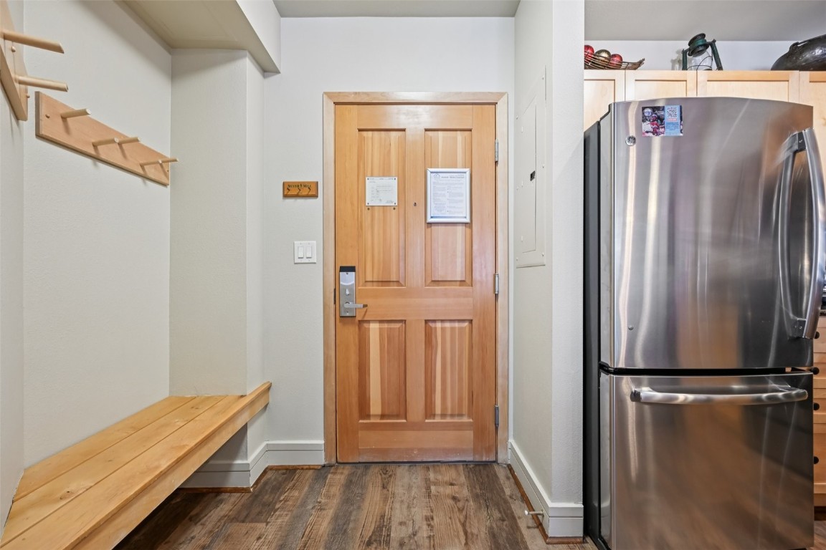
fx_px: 321
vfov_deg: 81.2
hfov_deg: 104.3
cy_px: 275
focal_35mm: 14
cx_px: 413
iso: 400
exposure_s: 1/8
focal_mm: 14
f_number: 8
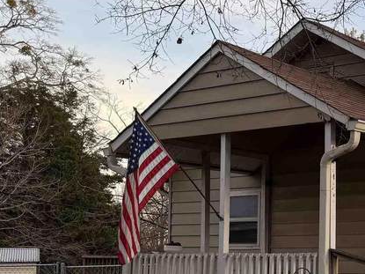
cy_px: 220
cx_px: 449
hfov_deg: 23.8
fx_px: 780
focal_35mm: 74
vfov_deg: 19.7
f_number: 1.78
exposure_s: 1/410
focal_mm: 6.76
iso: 80
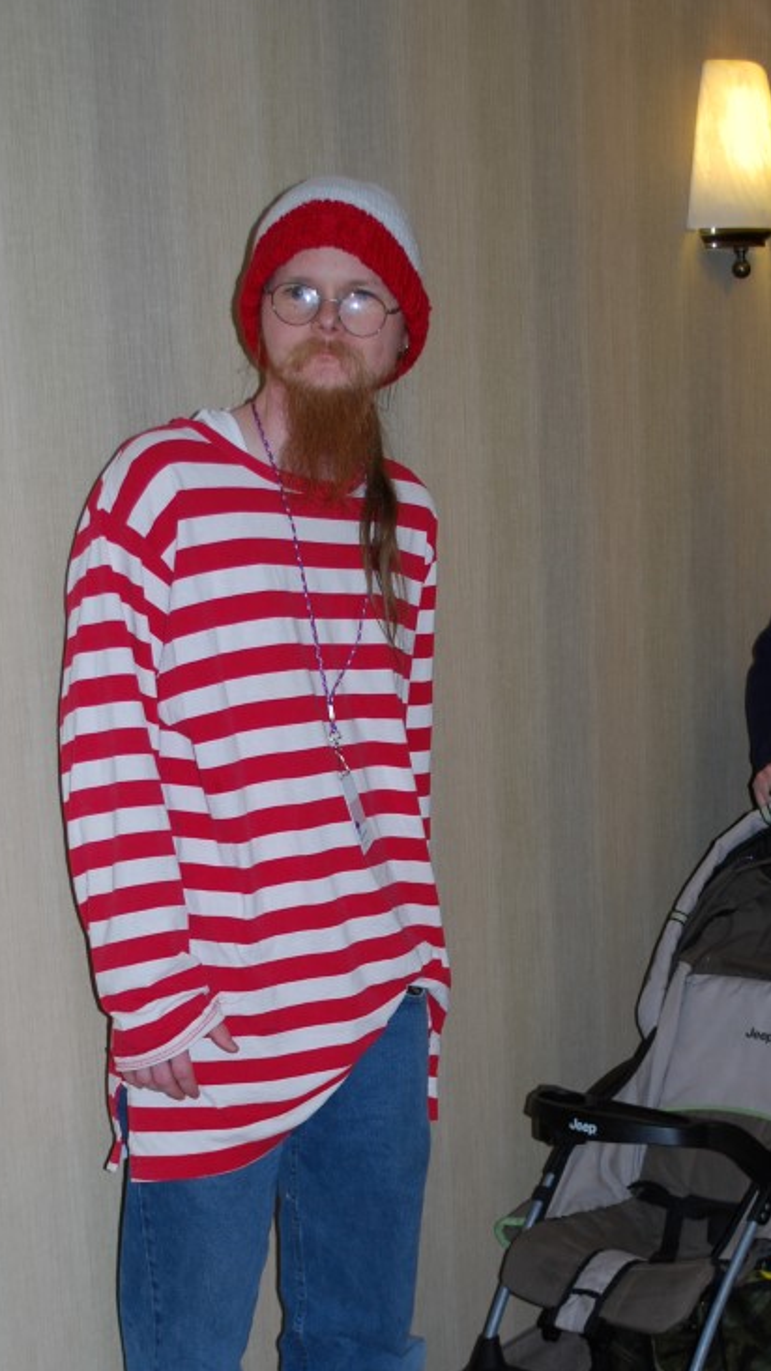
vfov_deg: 32.2
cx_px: 546
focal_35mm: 64
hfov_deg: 18.7
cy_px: 1043
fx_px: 2327
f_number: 4.2
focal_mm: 26
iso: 200
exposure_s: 1/60
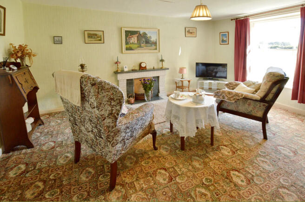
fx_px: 127
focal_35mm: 15
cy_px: 101
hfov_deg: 100.4
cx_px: 152
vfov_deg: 77.2
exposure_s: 1/15
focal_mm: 10
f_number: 8
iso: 200
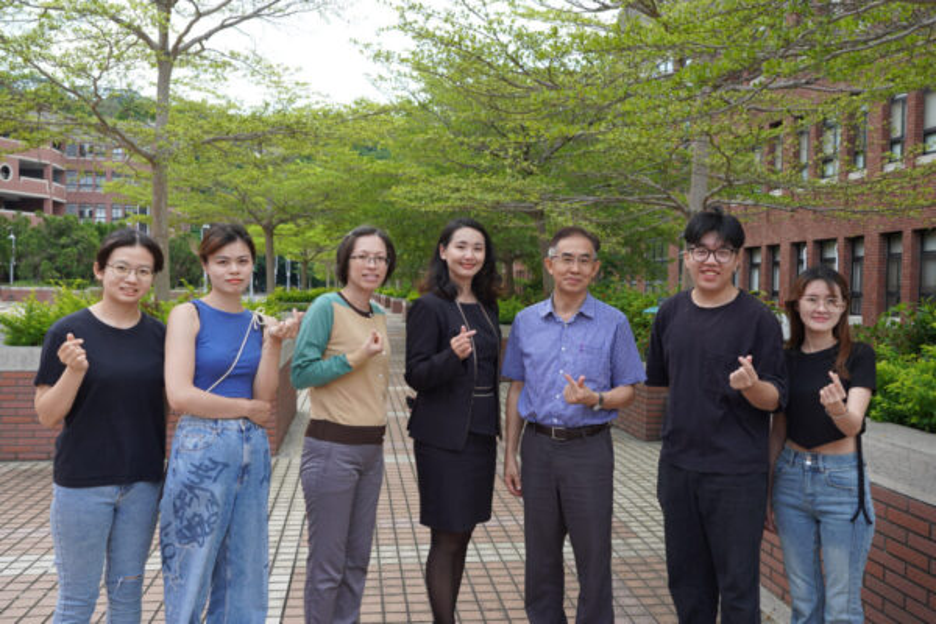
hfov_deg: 59.5
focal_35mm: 32
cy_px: 312
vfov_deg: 41.7
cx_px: 468
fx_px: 819
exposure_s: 1/250
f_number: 4
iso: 100
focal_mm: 21
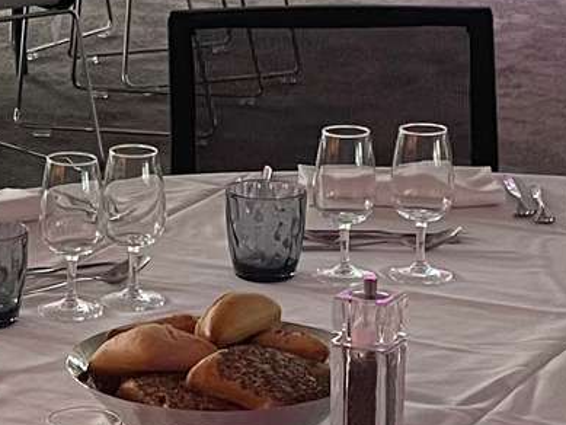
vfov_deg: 10.8
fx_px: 2241
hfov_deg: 14.3
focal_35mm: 137
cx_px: 73
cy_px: 166
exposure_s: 1/60
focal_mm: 4.2
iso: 250
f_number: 1.6
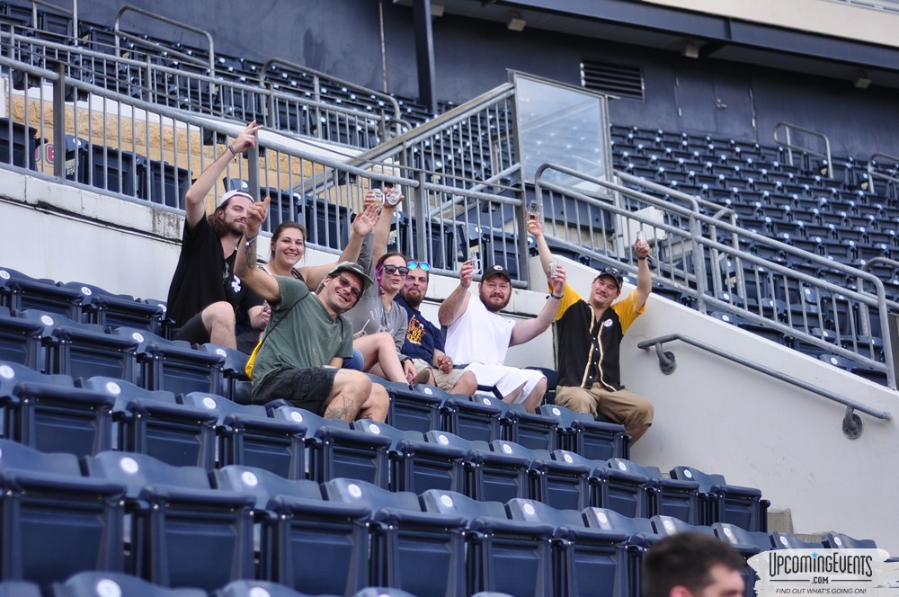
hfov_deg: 27.0
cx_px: 450
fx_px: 1870
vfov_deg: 18.1
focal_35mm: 75
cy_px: 298
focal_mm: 50
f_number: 1.8
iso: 200
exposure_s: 1/1250
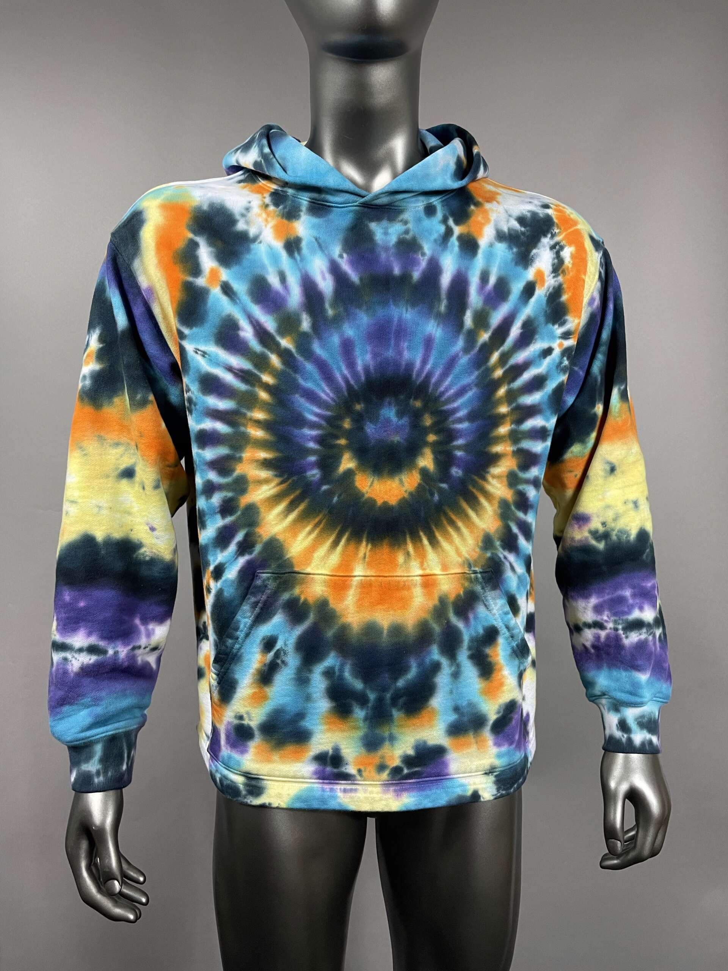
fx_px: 729
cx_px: 364
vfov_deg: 67.3
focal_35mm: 26
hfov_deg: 53.1
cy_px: 486
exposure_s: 1/60
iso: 125
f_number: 1.6
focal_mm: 4.2
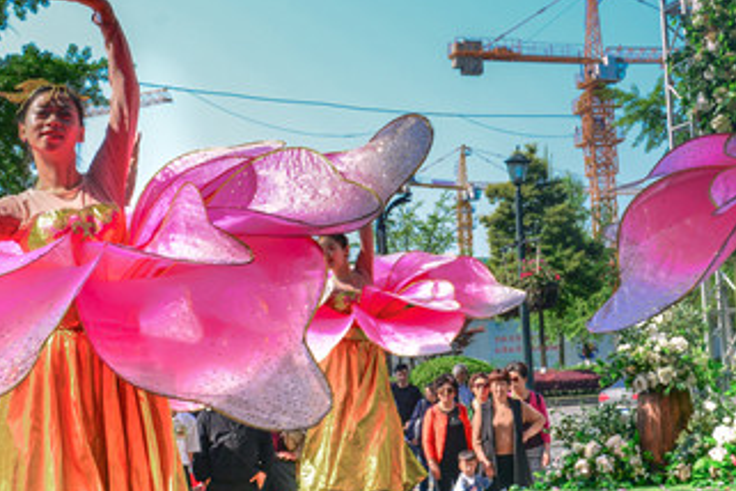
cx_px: 543
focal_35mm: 65
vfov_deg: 20.9
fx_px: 1329
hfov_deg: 30.5
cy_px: 190
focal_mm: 29
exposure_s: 1/500
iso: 400
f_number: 7.1
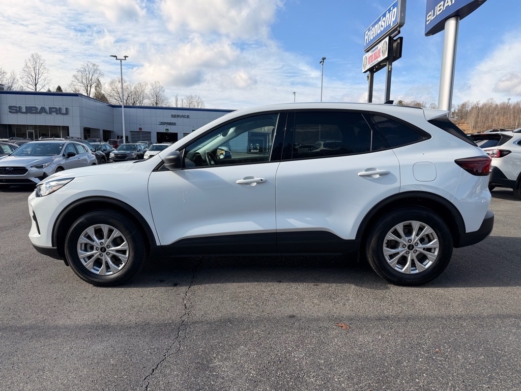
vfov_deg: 56.8
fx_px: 361
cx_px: 260
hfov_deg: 71.6
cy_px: 196
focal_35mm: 24
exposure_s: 1/3279
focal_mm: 6.76
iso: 80
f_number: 1.78
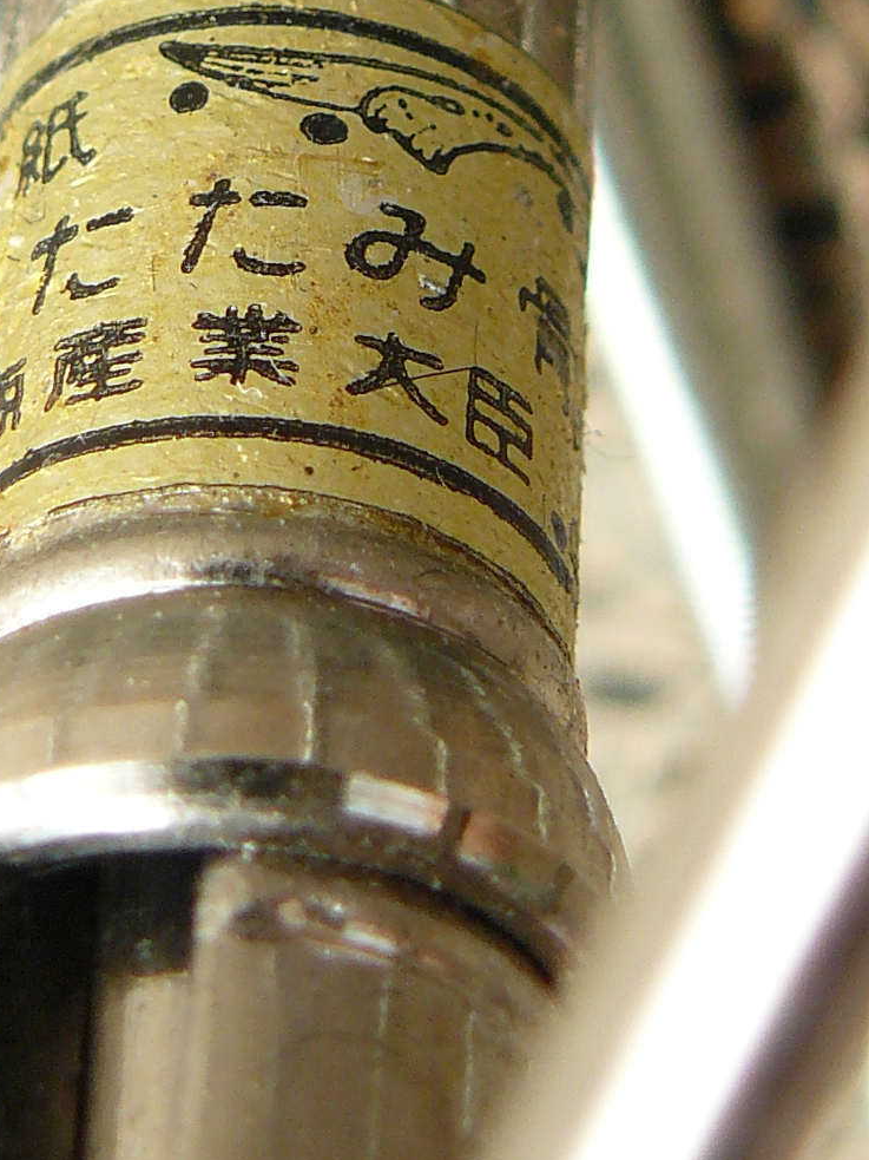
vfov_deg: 11.2
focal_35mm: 175
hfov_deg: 8.5
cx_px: 323
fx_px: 5859
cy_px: 184
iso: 100
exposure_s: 1/100
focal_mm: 9.3
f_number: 2.8
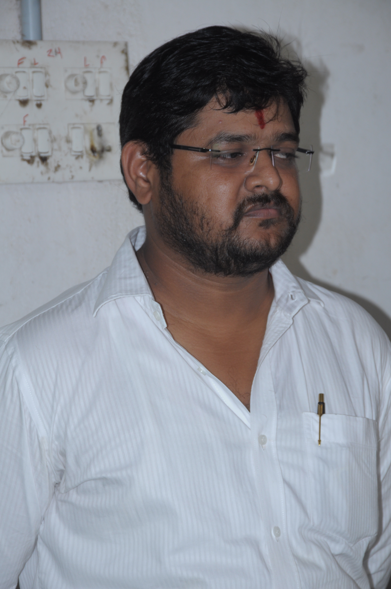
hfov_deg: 9.6
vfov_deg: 14.4
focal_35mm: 142
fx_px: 2327
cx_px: 196
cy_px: 294
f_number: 8
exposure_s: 1/60
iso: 320
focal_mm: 95
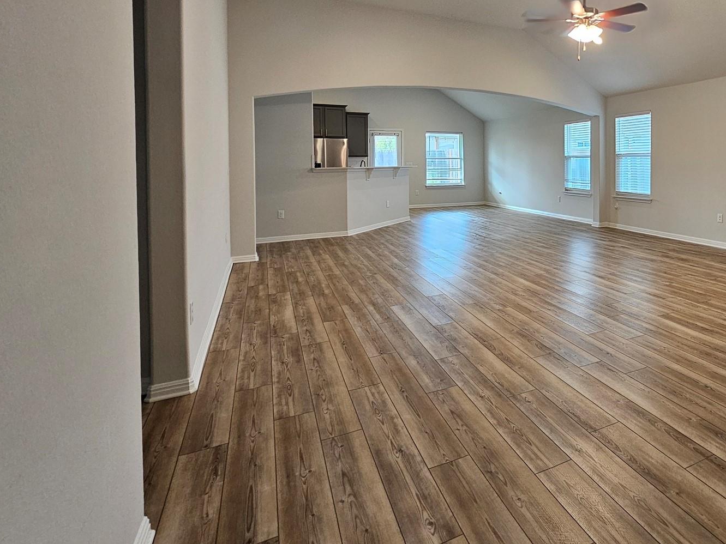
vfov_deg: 64.0
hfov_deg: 77.3
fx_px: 419
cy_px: 174
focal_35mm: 20
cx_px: 519
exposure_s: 1/60
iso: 250
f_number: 2.2
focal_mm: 2.2
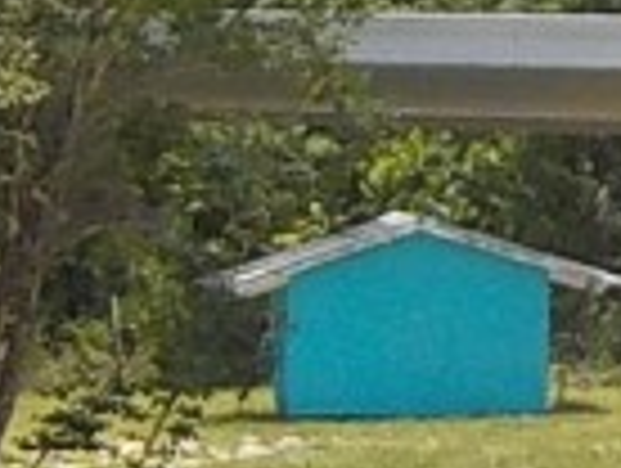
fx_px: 3990
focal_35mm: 222
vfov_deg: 6.7
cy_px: 288
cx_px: -972
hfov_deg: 8.1
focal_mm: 4.1
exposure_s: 1/400
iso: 125
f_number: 3.3
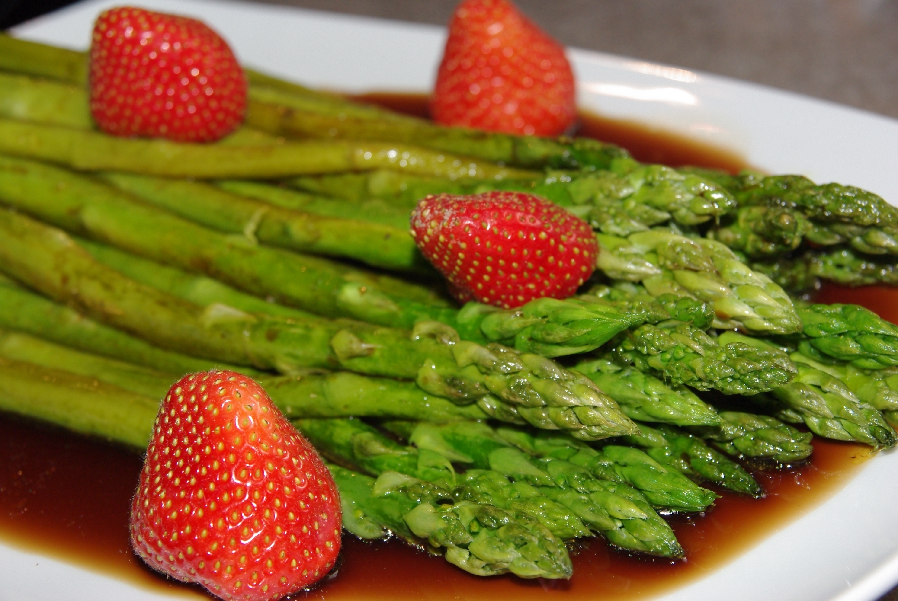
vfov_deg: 17.3
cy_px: 300
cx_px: 449
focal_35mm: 79
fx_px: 1973
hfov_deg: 25.6
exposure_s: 1/60
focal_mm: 53
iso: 800
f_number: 6.7
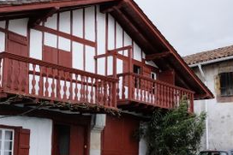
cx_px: 33
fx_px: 343
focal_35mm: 53
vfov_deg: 25.4
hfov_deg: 35.7
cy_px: 101
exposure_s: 1/75
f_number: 3.5
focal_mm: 16
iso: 400
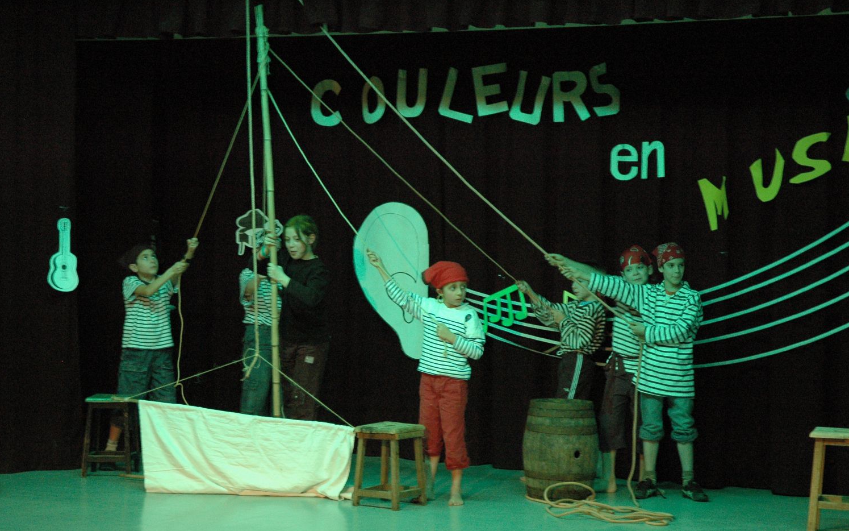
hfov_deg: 24.5
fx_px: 1955
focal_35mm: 85
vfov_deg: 15.4
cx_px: 424
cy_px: 272
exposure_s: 1/10
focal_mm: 55
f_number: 4.5
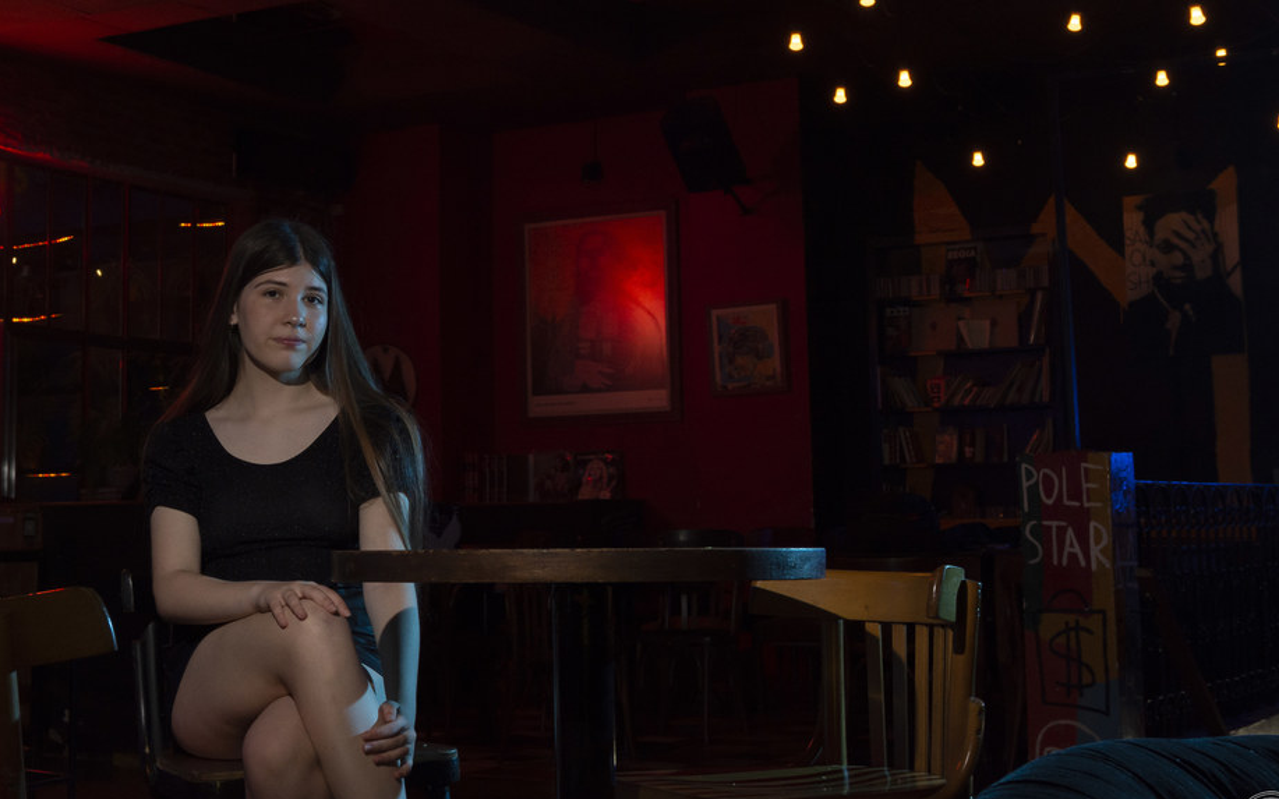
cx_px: 523
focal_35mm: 56
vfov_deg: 23.1
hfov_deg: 36.2
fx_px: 1952
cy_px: 324
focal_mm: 28
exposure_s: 1/20
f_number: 8
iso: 640
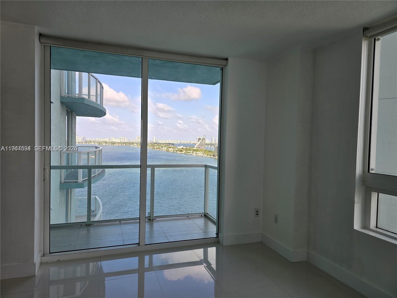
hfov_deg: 73.9
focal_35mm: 23
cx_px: 198
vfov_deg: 58.9
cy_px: 149
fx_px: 264
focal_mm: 6.3
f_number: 1.7
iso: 12
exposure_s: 1/247
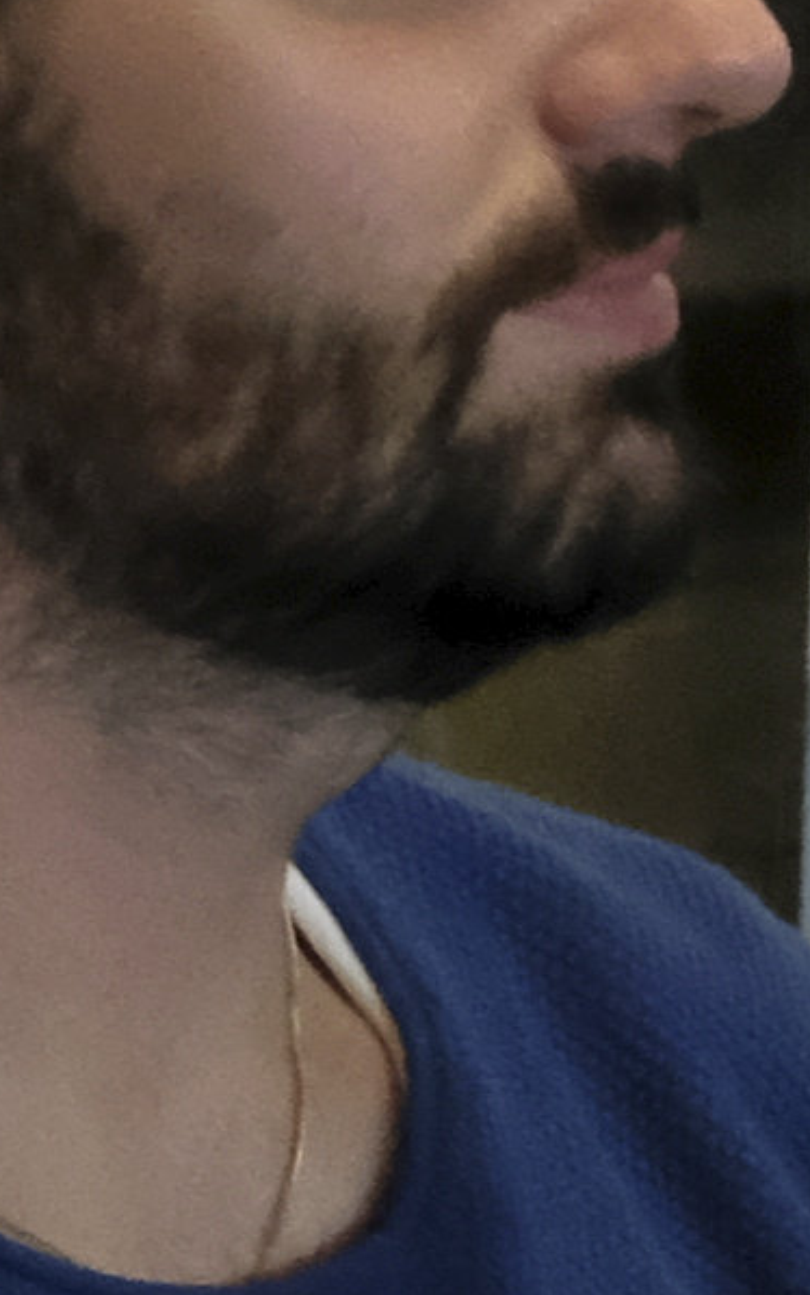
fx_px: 16239
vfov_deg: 4.5
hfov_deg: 2.6
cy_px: 1685
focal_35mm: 460
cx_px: 5113
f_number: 6.4
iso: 6400
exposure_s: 1/140
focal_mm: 30.2
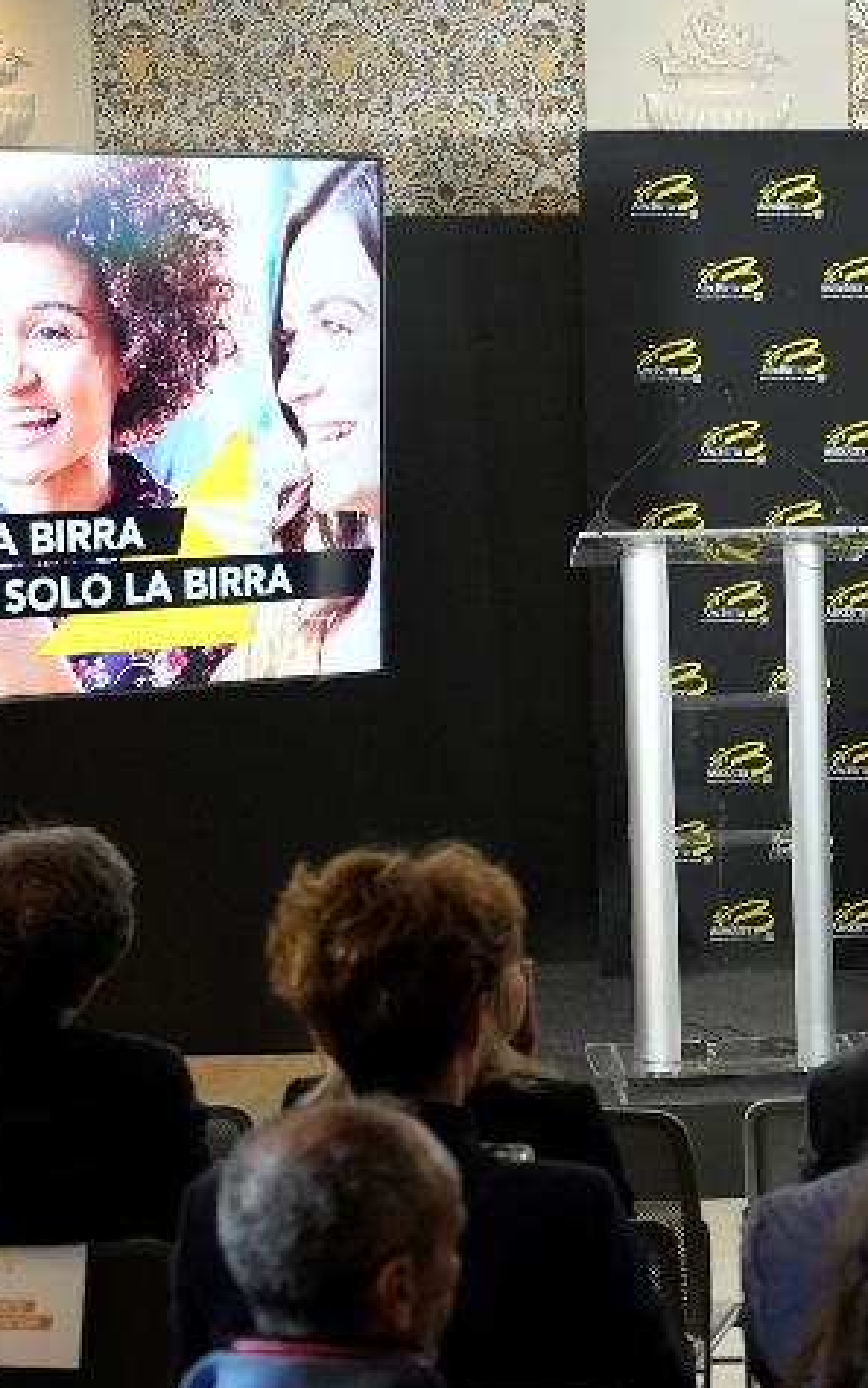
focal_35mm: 121
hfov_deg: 10.5
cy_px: 935
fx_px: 4578
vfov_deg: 17.2
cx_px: 1312
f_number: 3.5
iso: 2500
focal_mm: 47
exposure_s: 1/200
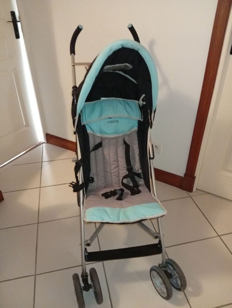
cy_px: 154
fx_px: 241
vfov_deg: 65.2
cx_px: 116
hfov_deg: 51.5
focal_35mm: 27
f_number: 1.8
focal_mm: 3.98
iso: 1779
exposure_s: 1/20
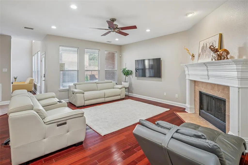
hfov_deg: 91.6
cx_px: 124
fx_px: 121
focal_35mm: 18
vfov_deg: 68.8
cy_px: 82
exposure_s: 1/2.5
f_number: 8
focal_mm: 17.5
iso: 250
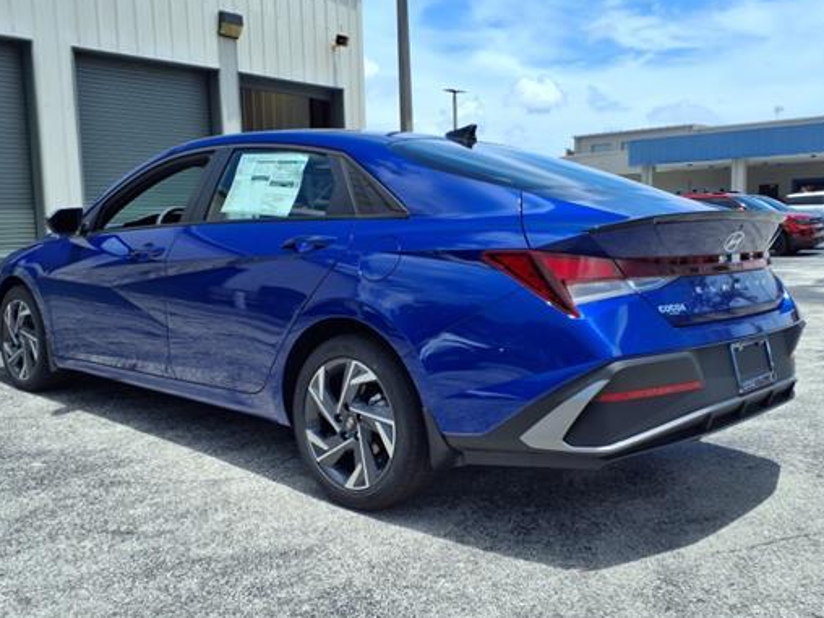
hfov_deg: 53.9
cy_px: 328
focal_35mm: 34
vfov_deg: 41.8
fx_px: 809
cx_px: 381
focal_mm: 3.58
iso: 40
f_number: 1.9
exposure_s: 1/2000
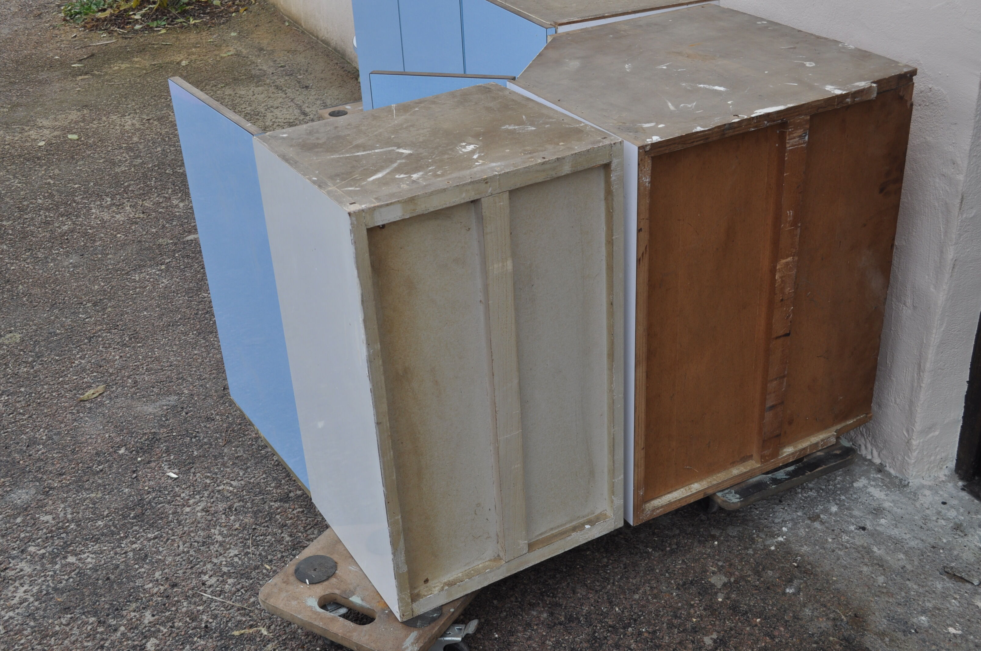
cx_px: 490
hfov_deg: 49.6
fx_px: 1061
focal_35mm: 39
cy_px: 326
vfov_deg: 34.1
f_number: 6.3
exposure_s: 1/160
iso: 200
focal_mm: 26
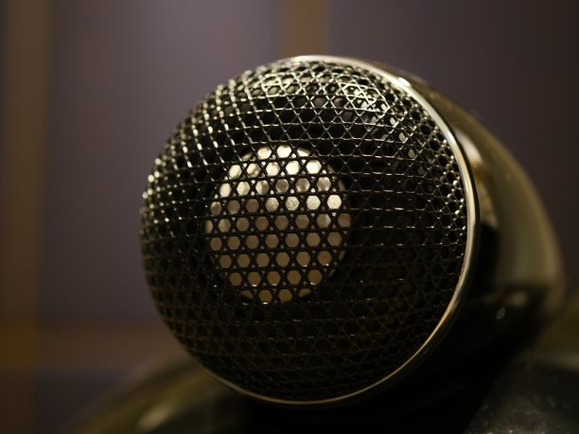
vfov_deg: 24.4
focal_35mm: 60
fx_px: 1004
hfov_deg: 32.2
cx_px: 290
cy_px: 217
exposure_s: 1/10
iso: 400
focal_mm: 30
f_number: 2.8
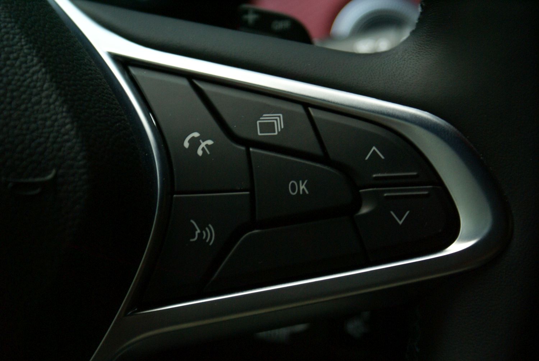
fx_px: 1574
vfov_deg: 13.1
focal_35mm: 105
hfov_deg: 19.4
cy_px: 180
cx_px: 270
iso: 400
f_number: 5.6
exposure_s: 1/30
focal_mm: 70
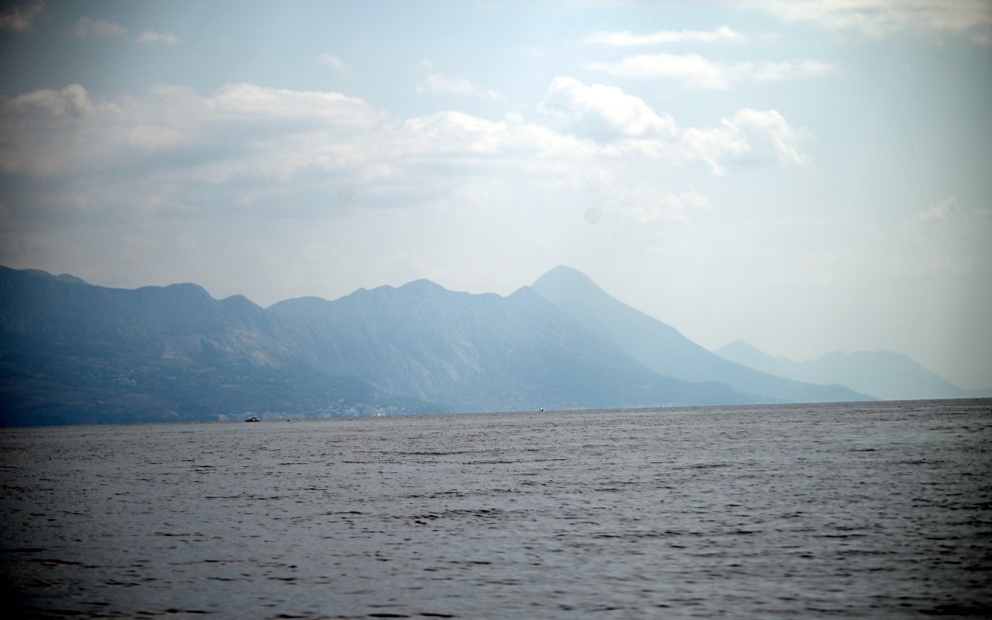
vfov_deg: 11.0
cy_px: 327
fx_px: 3217
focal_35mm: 119
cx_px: 496
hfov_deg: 17.5
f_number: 4.8
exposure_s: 1/3200
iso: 100
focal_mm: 116
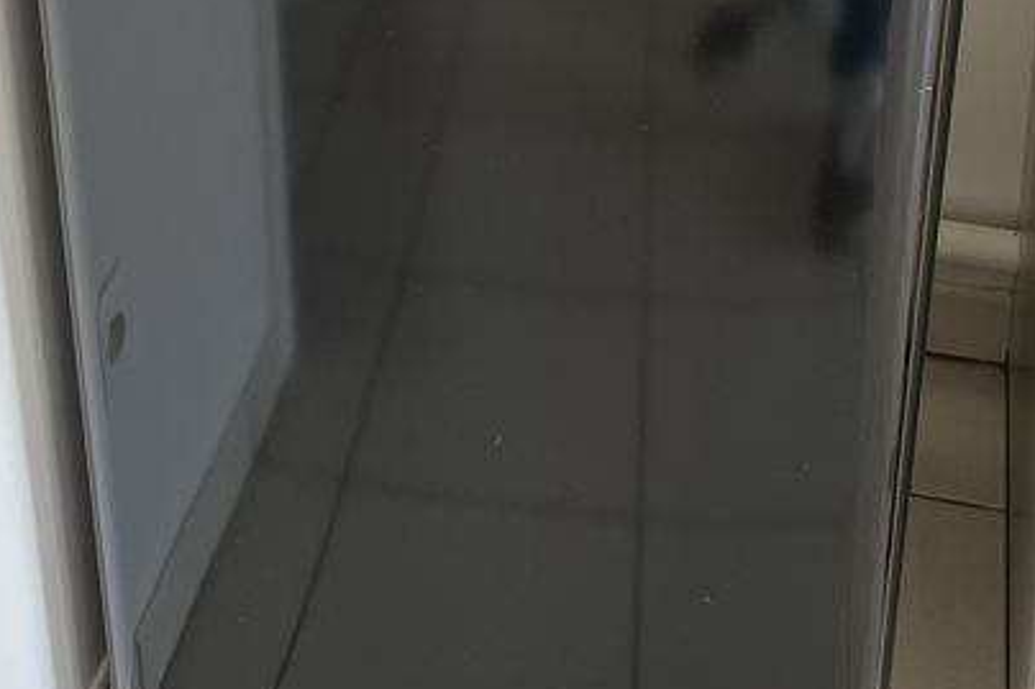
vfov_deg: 18.6
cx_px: 318
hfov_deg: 29.8
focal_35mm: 67
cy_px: -246
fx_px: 1925
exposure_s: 1/122
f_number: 1.6
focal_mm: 5.1
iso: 64
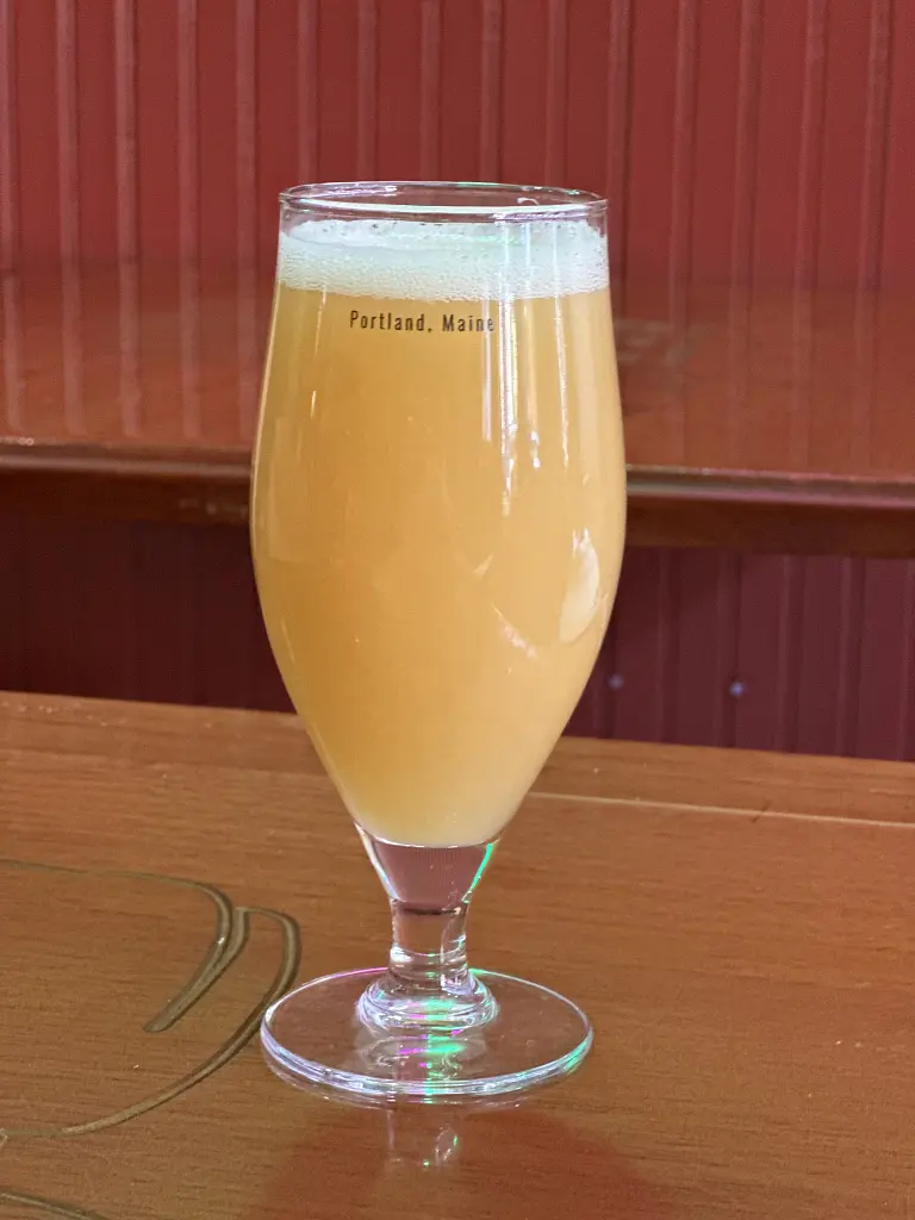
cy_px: 610
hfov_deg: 19.1
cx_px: 458
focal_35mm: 77
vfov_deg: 25.3
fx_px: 2714
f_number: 2.8
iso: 400
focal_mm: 9
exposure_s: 1/28
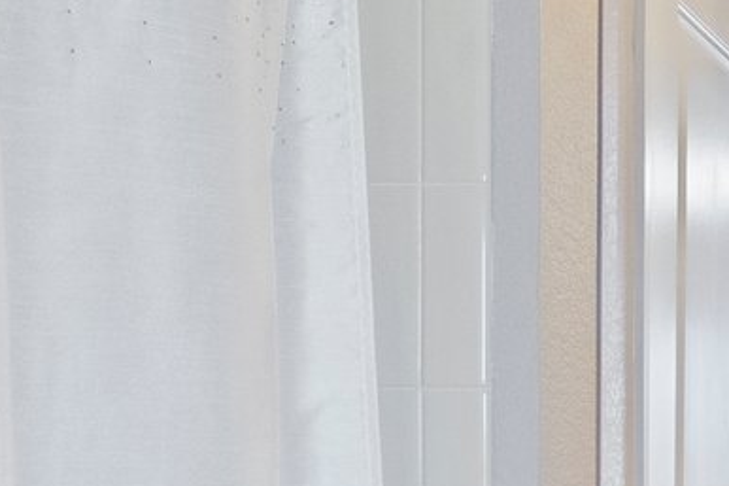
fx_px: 1720
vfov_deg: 15.6
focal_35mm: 85
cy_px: 534
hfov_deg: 19.2
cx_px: 1246
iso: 1000
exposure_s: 1/20
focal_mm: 16
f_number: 8
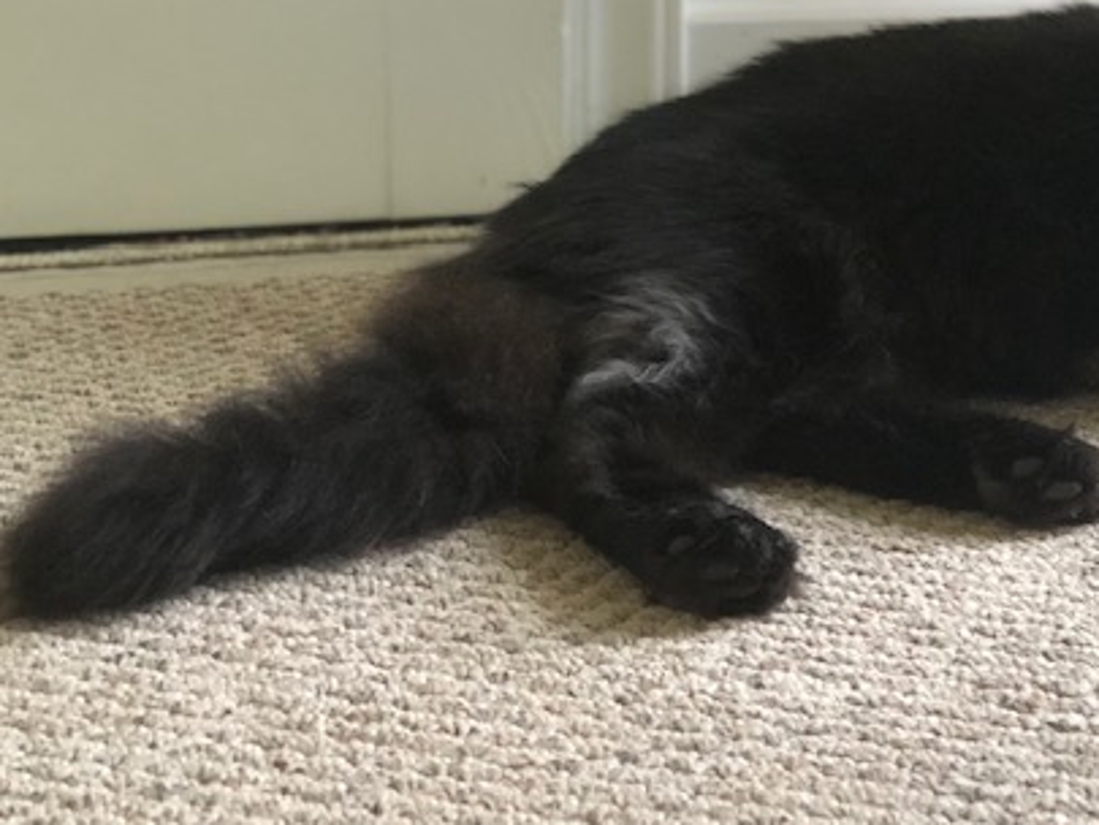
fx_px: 2858
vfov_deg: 16.4
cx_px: 847
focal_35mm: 90
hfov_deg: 21.5
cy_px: 247
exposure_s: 1/30
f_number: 2.8
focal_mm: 6.6
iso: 320
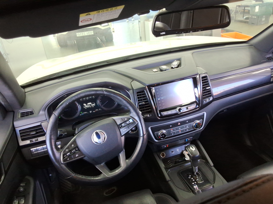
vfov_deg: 49.7
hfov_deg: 63.4
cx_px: 136
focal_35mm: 28
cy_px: 102
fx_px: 221
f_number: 1.9
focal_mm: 2.91
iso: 77
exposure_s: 1/40
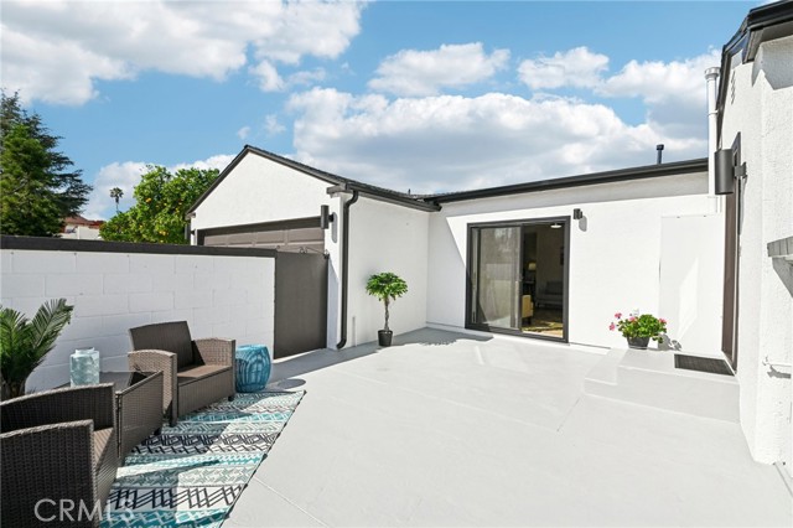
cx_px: 396
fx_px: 330
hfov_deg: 100.4
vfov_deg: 77.3
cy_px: 264
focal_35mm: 15
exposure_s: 1/200
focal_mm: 15
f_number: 22
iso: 250
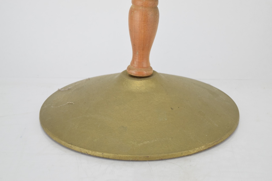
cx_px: 136
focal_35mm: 82
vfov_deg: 16.5
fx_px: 623
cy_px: 90
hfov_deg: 24.6
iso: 800
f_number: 6.3
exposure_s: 1/125
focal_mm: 55
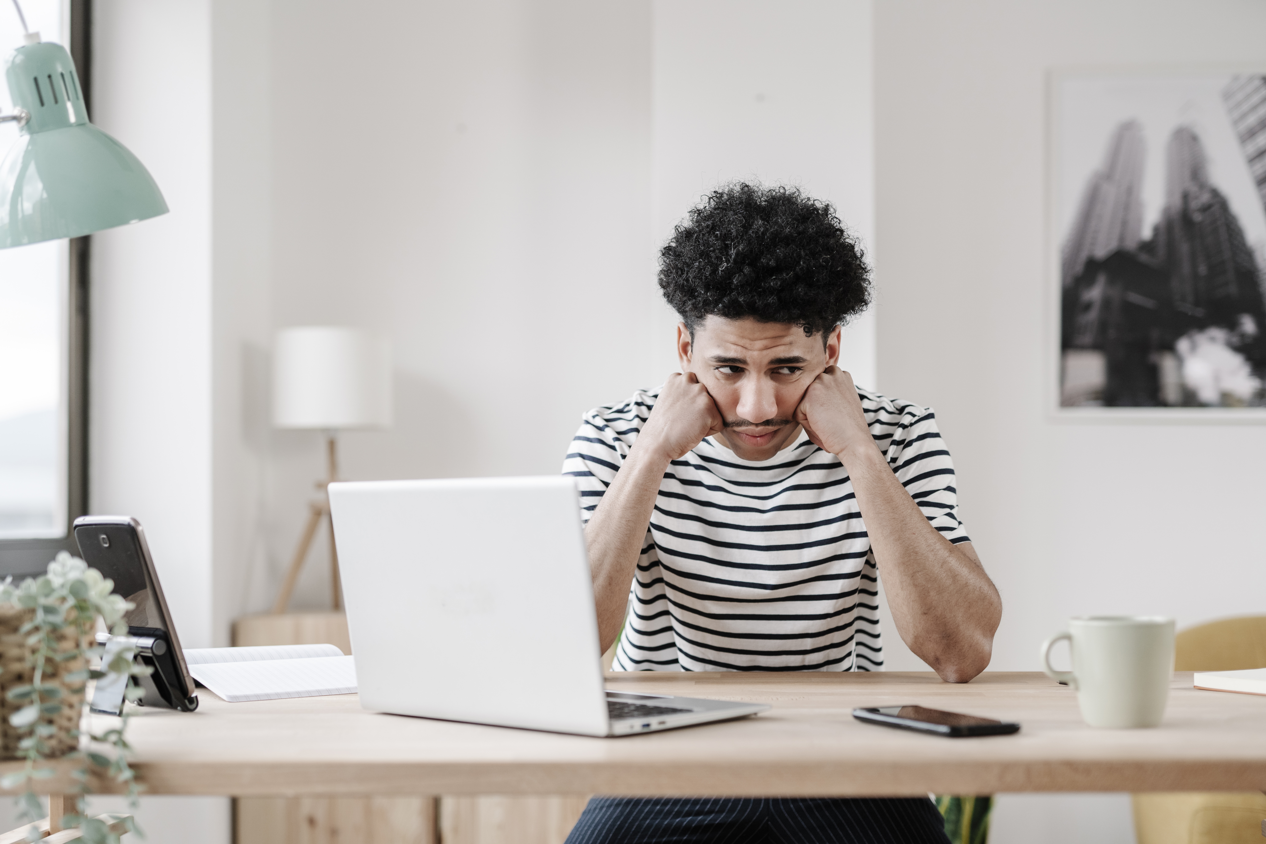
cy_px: 422
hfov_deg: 39.6
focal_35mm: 50
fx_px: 1758
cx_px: 633
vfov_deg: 27.0
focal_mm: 50
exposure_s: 1/400
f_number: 2
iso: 640
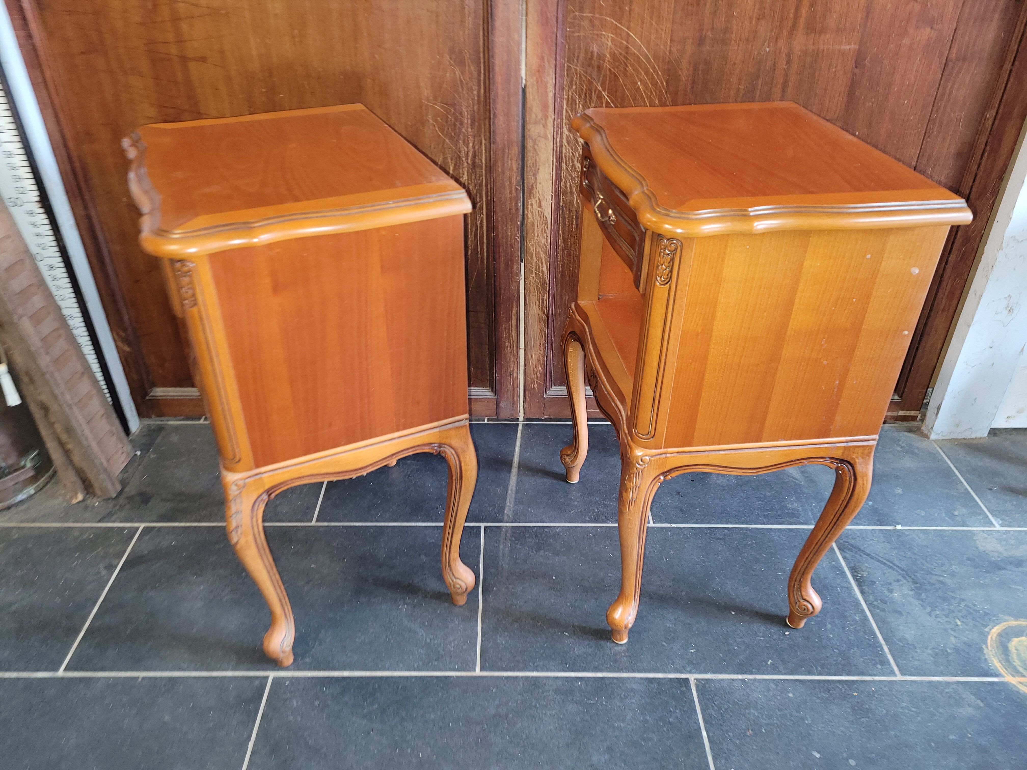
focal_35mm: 26
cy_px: 385
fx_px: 771
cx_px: 514
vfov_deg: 53.1
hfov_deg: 67.3
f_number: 1.8
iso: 160
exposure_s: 1/10
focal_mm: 5.4
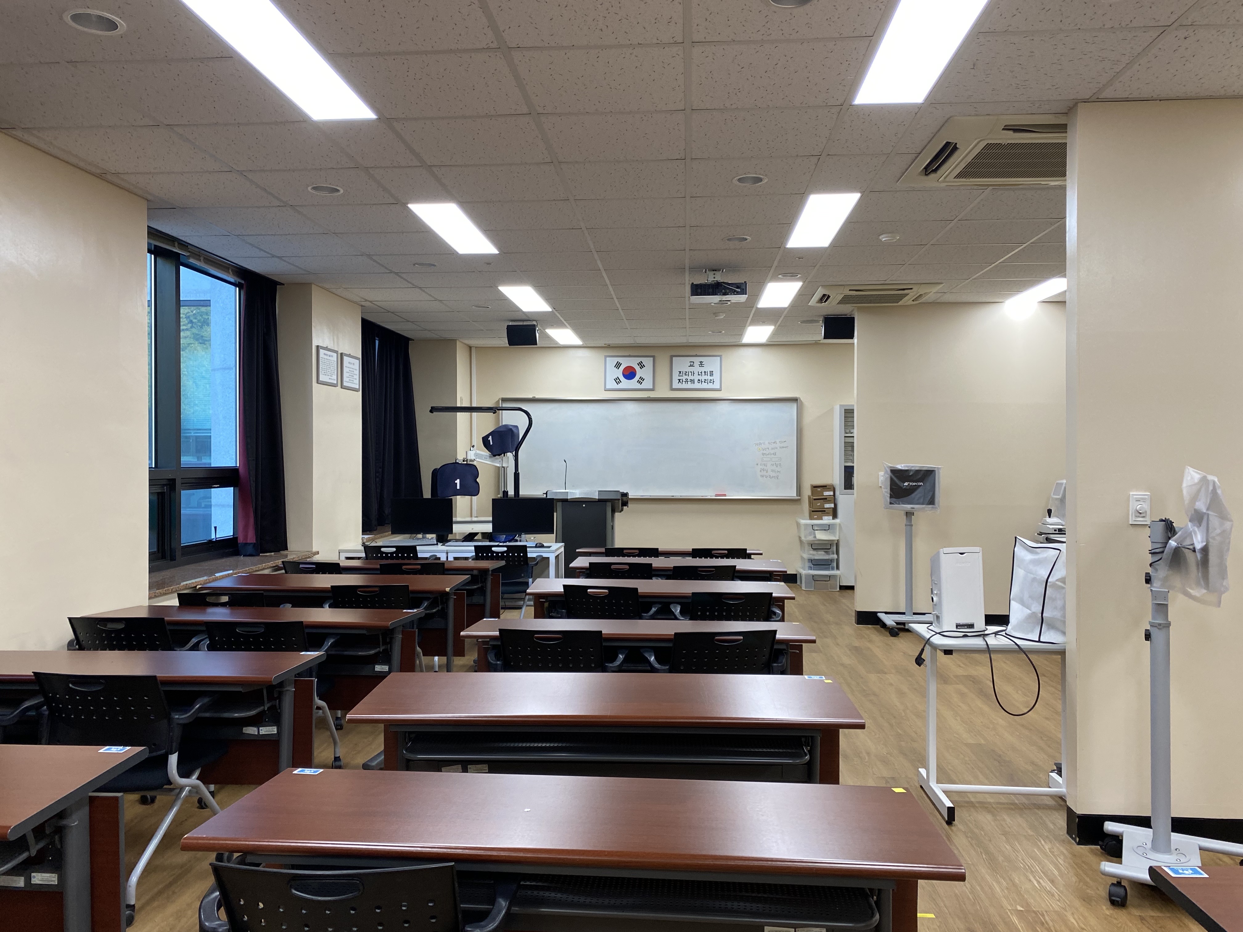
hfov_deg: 67.3
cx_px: 622
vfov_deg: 53.1
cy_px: 466
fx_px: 934
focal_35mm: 26
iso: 125
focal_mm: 4.25
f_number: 1.8
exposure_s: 1/120
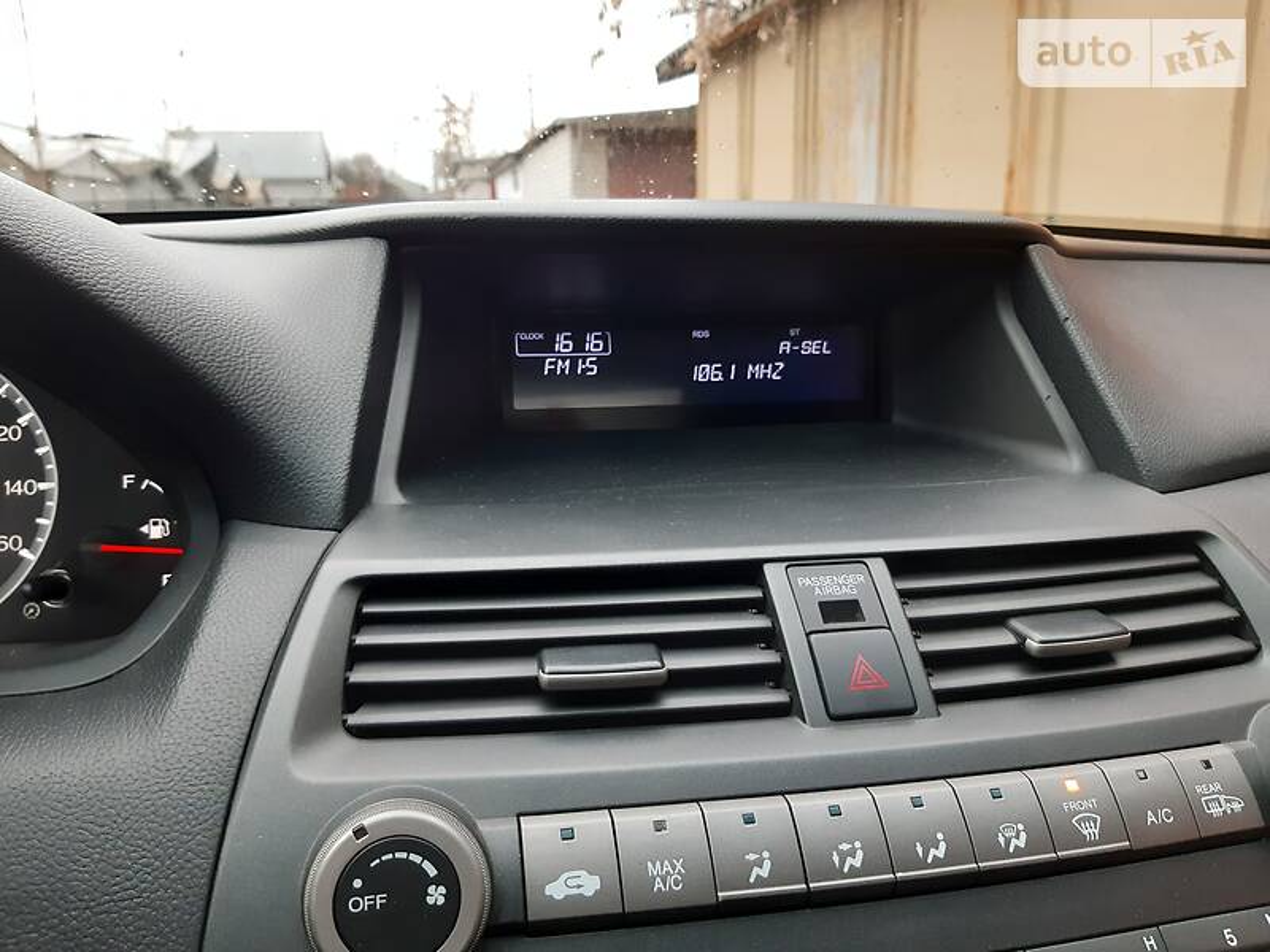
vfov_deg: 53.1
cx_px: 635
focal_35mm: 26
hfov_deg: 67.3
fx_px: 954
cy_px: 476
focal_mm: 3.9
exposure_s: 1/50
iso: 160
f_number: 1.7
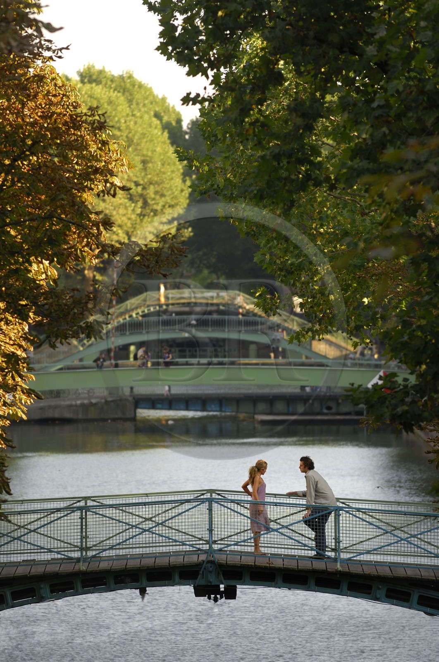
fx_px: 5504
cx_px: 220
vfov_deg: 6.9
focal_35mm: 300
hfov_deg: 4.6
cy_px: 331
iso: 100
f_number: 3.3
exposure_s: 1/200
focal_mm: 200
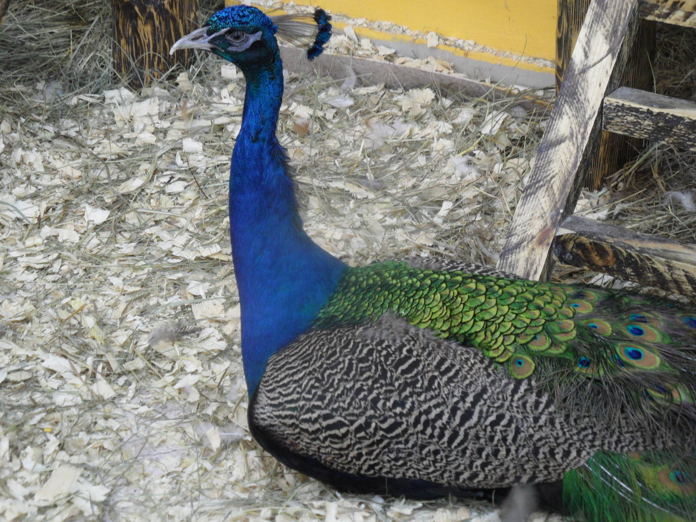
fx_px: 2011
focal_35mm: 100
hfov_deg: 19.6
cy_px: 261
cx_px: 348
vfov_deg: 14.8
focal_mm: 16.3
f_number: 4.4
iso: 200
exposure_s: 1/8
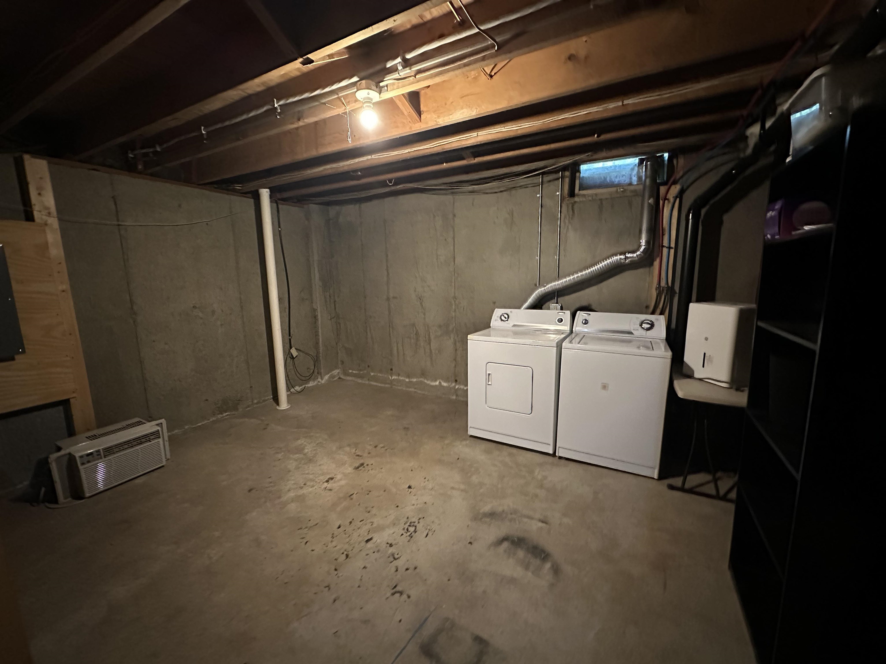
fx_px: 358
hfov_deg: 102.1
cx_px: 443
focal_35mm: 14
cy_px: 332
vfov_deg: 85.7
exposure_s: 1/41
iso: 1250
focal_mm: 2.22
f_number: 2.2
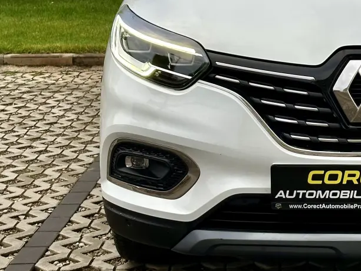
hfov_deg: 17.1
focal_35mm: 113
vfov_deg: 13.0
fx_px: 1178
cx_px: 349
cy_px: 44
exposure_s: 1/491
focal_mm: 6.86
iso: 64
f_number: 1.78
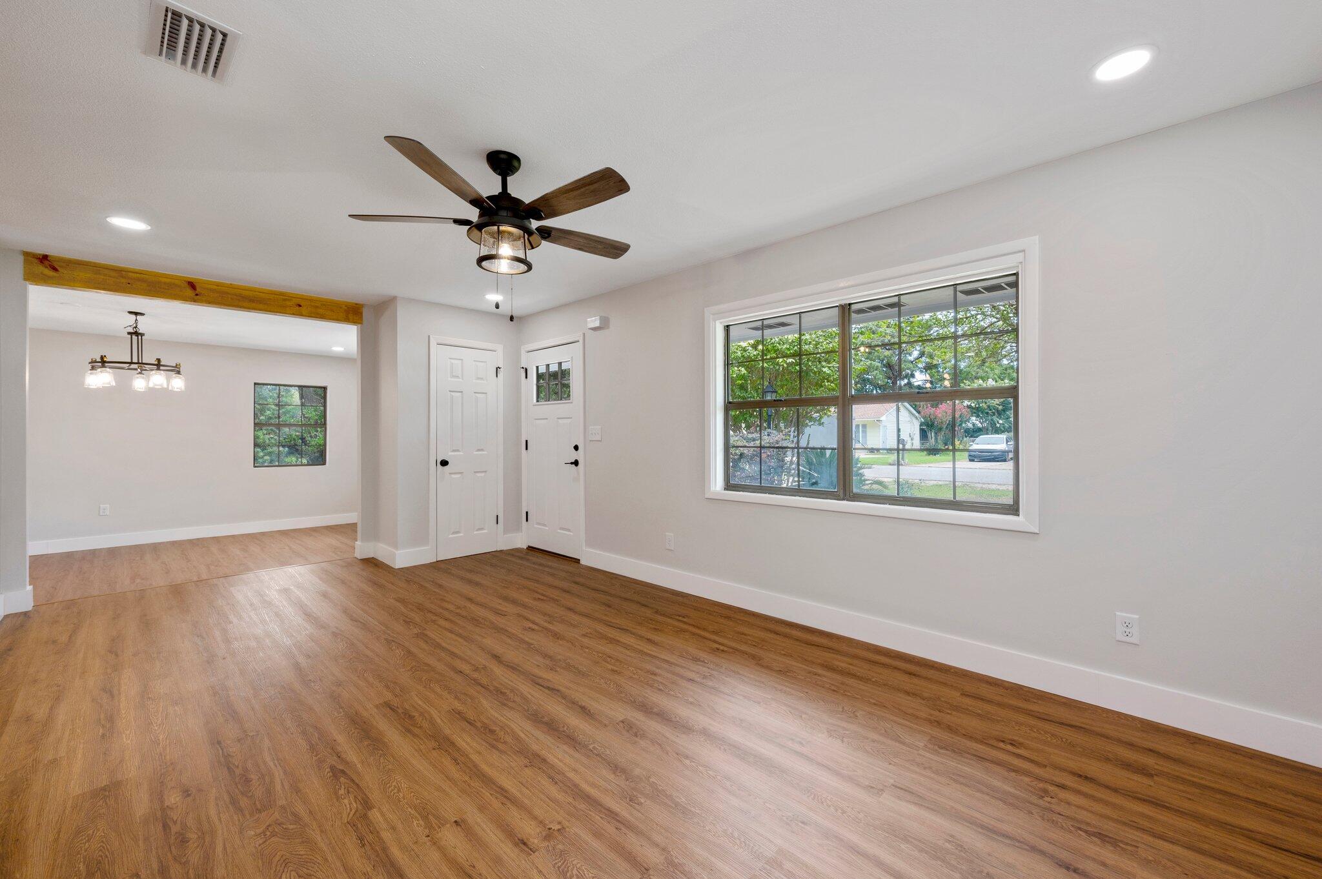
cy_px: 440
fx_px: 514
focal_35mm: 14
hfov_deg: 104.3
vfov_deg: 81.1
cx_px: 661
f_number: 9
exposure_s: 1/20
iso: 320
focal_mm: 14
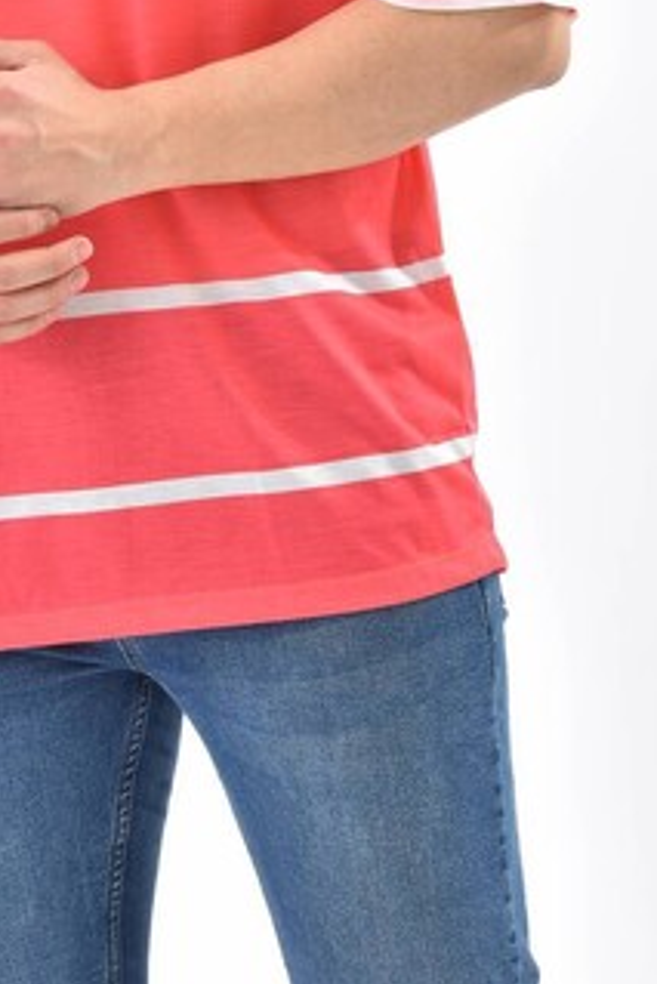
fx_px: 6426
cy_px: -126
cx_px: 77
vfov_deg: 8.7
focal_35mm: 235
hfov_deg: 5.8
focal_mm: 100
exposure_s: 1/160
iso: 100
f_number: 7.1
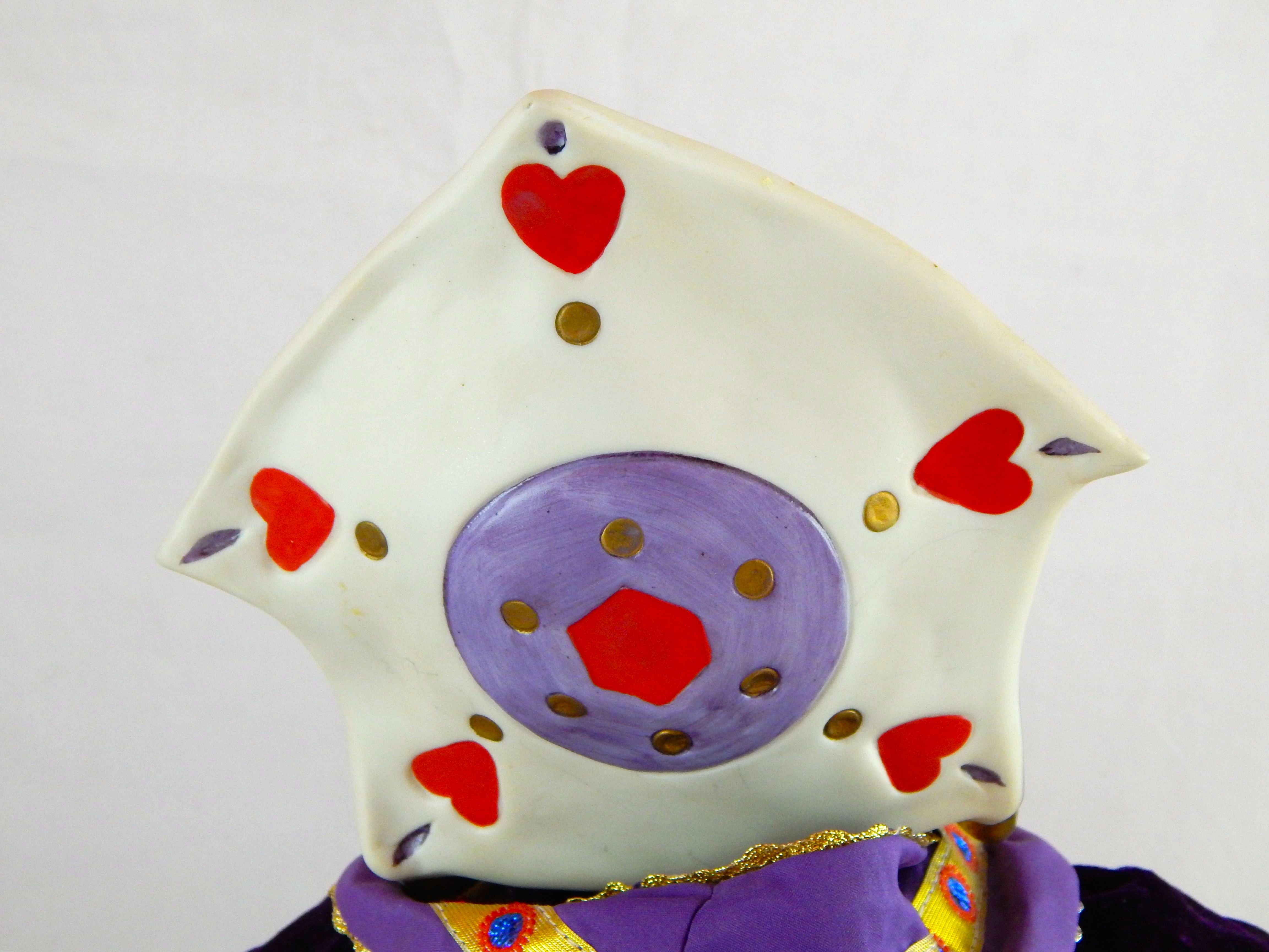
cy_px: 476
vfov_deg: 26.6
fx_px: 2016
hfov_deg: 34.9
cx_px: 634
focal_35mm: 55
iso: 400
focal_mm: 9.7
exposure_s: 1/80
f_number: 3.8
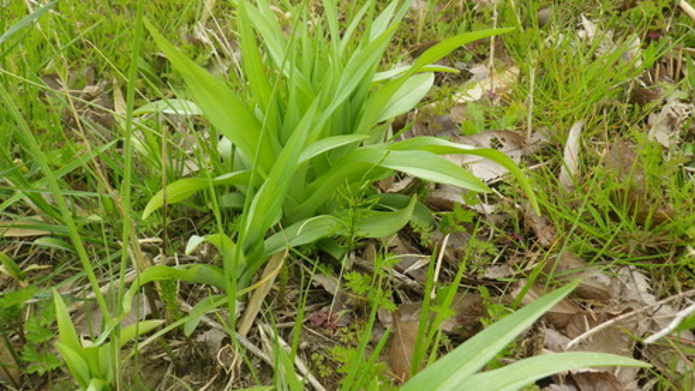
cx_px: 346
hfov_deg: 62.6
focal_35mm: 31
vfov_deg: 37.8
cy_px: 194
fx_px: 571
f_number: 4.2
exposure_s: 1/50
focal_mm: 5
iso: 80
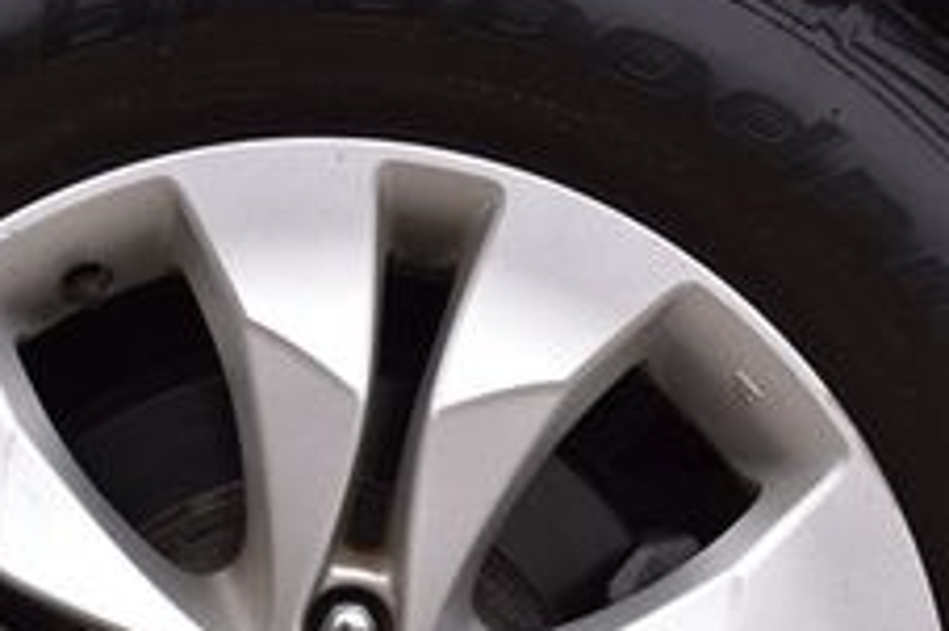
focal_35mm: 169
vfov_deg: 8.0
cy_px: 765
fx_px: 4452
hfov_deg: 12.2
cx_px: 380
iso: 400
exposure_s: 1/250
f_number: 10
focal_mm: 40
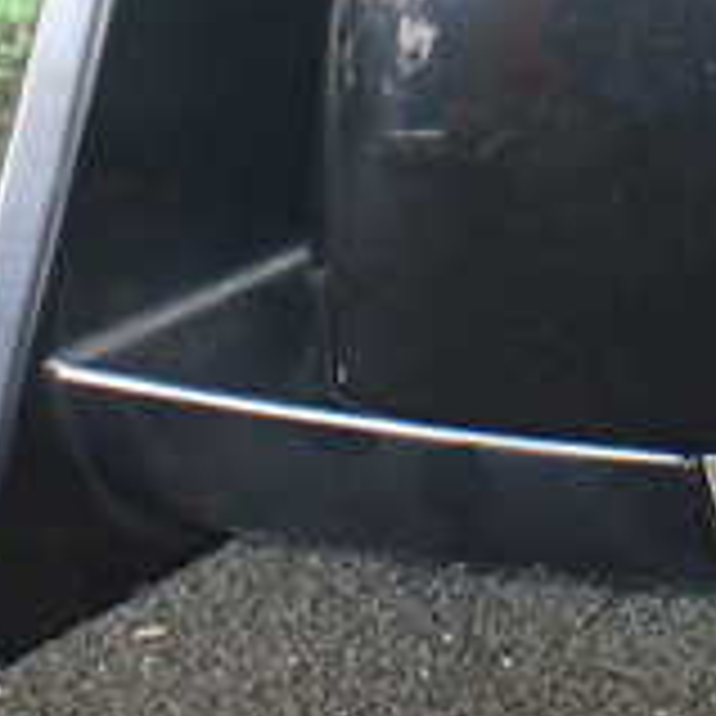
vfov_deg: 16.6
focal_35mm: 100
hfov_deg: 17.0
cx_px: 739
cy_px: -153
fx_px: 2340
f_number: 2.3
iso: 500
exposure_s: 1/125
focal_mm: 5.4
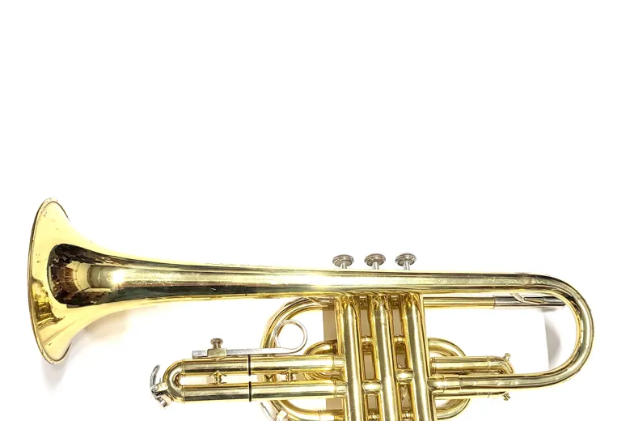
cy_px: 318
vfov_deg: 35.1
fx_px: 648
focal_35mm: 37
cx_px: 308
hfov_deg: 51.9
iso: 200
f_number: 1.8
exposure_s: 1/100
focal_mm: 4.25
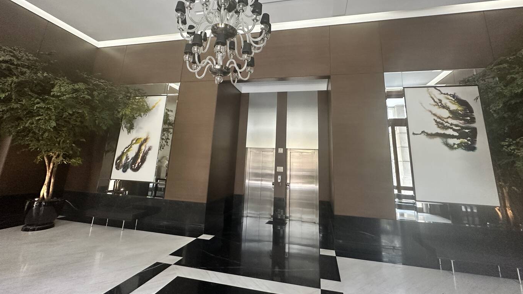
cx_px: 266
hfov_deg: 99.4
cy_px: 112
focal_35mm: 16
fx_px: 222
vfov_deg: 66.2
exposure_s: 1/60
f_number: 2.2
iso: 250
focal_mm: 2.22
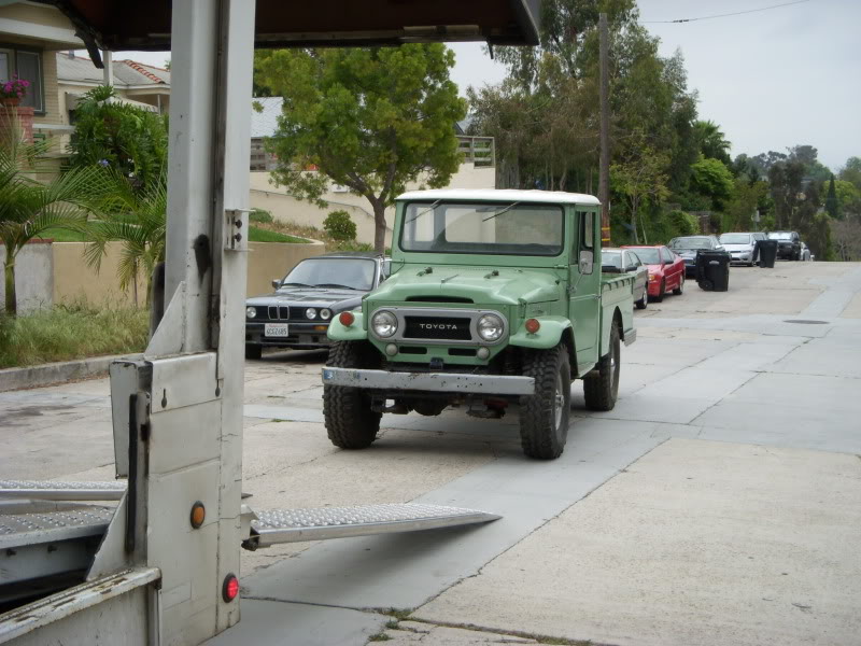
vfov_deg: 25.7
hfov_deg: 33.8
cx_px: 430
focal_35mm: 57
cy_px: 323
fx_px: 1418
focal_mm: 9.4
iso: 100
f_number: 3.6
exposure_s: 1/320
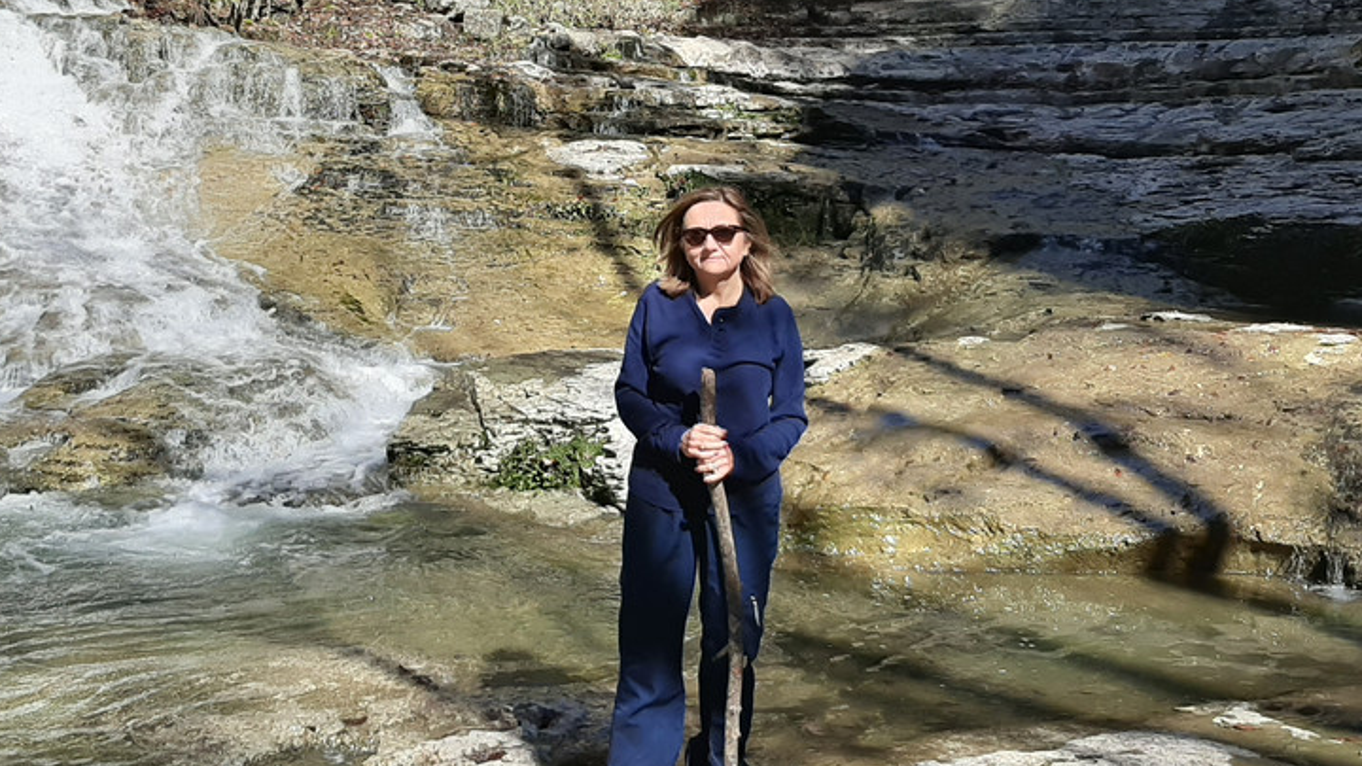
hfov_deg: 47.9
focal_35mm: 42
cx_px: 512
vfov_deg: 28.1
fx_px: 1517
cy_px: 229
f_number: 1.7
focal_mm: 3.93
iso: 40
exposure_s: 1/1290
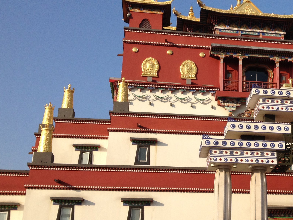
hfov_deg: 26.4
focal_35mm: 71
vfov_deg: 20.7
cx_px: 269
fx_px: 601
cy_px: 92
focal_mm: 4.28
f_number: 2.4
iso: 64
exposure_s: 1/1534
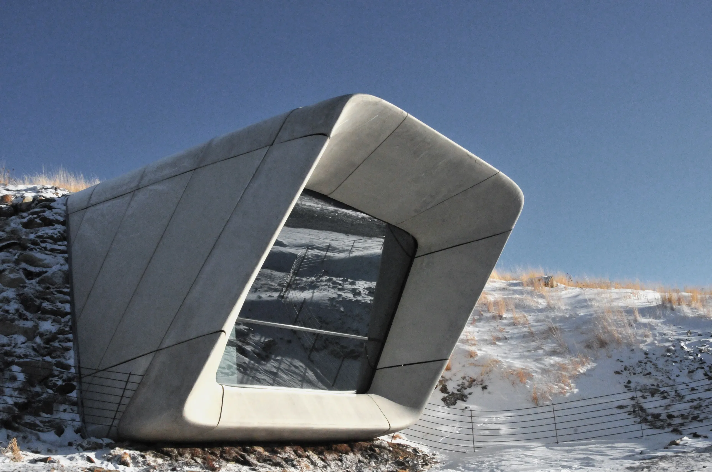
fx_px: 711
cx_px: 356
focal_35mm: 36
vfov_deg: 36.8
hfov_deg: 53.2
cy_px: 236
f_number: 18
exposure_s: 1/1250
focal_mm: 24
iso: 2500
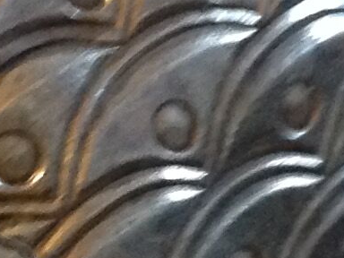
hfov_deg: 8.2
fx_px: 2345
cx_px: -181
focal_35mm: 236
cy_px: 200
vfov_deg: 6.3
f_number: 2.4
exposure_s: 1/15
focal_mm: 4.28
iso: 400
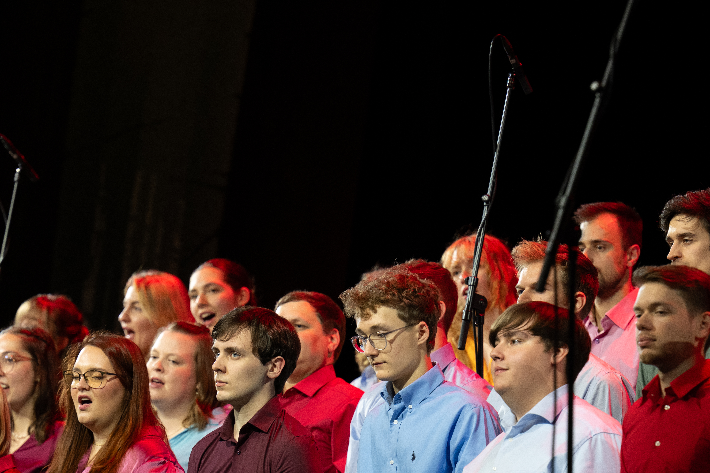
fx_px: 5857
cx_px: 273
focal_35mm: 297
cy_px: 418
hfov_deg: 6.9
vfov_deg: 4.6
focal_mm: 160
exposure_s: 1/160
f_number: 3.5
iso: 1000
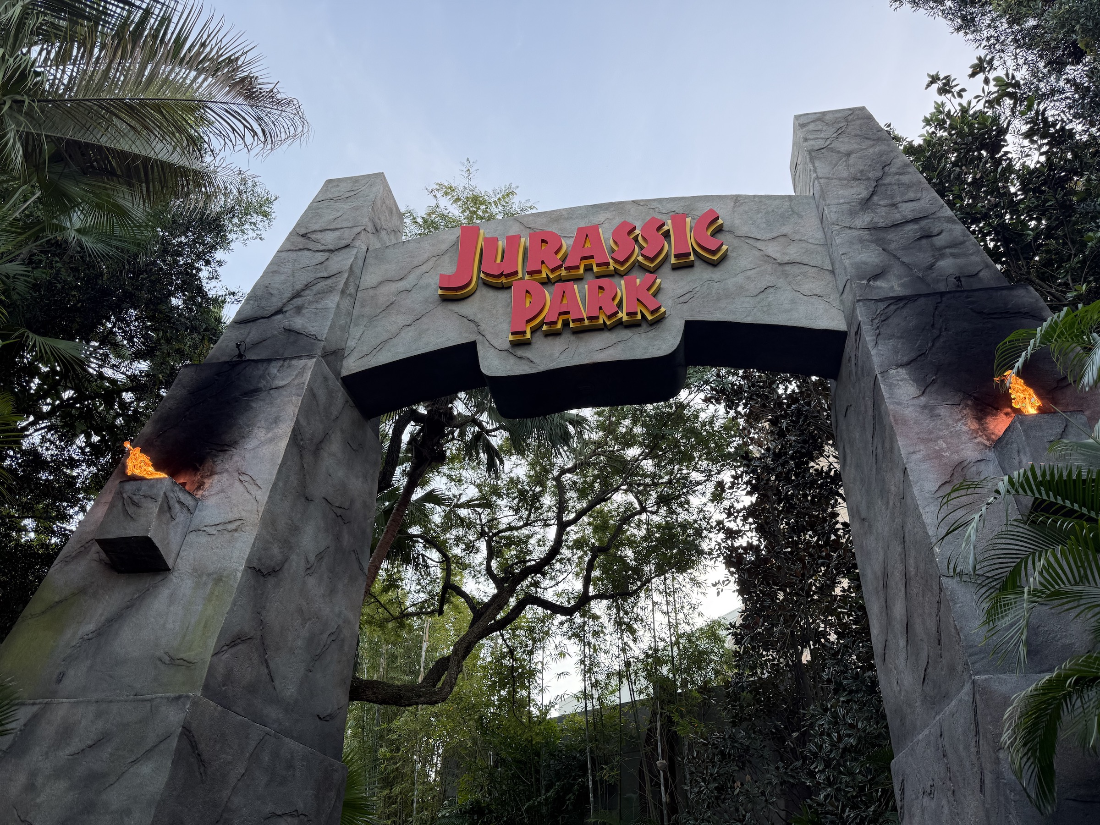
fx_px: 763
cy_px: 412
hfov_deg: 71.6
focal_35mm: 24
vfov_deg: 56.8
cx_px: 550
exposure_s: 1/166
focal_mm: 6.76
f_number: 1.78
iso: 64
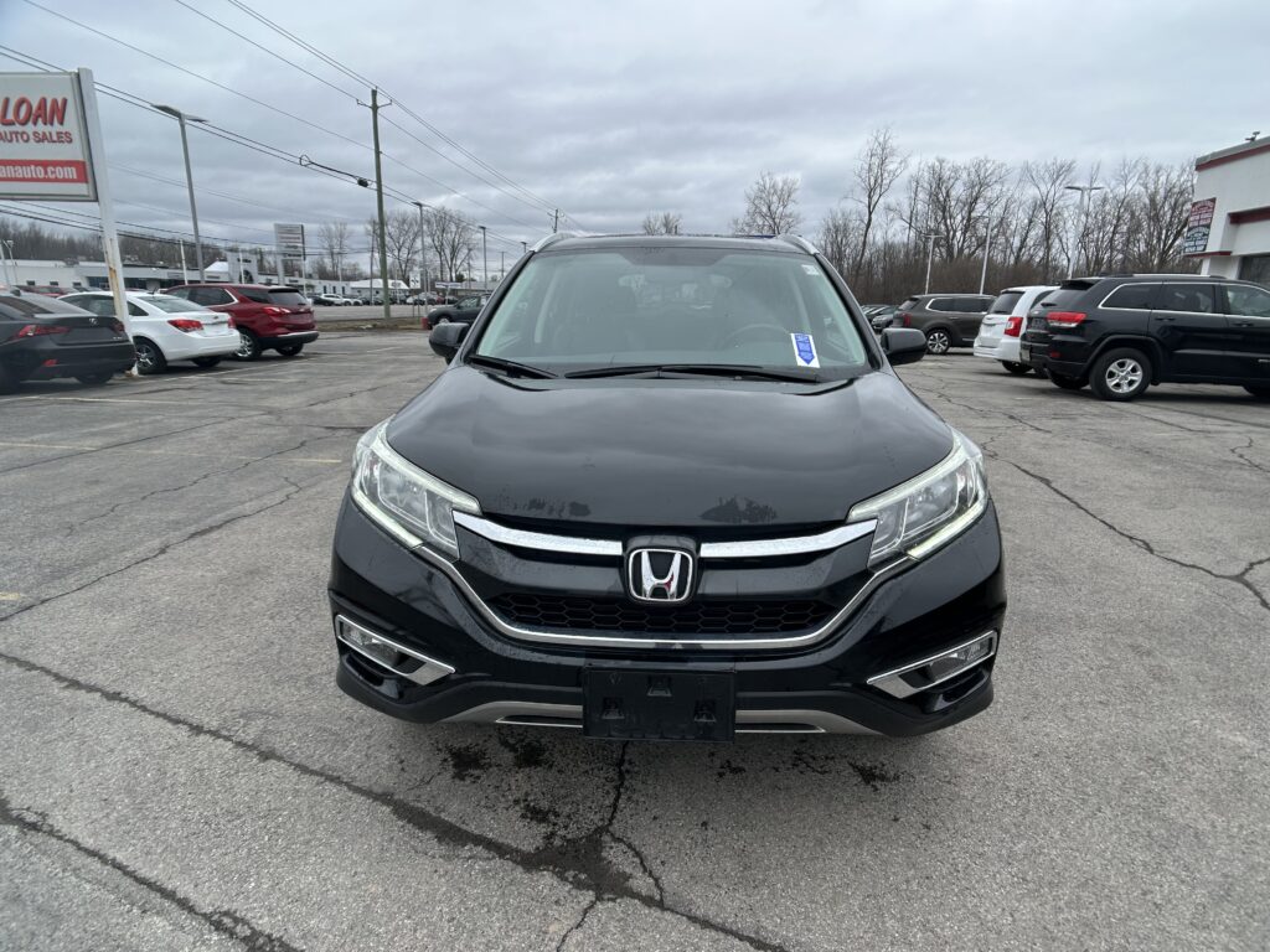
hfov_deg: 67.3
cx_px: 635
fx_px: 954
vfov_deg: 53.1
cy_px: 476
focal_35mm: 26
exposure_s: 1/1468
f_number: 1.5
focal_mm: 5.7
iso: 50
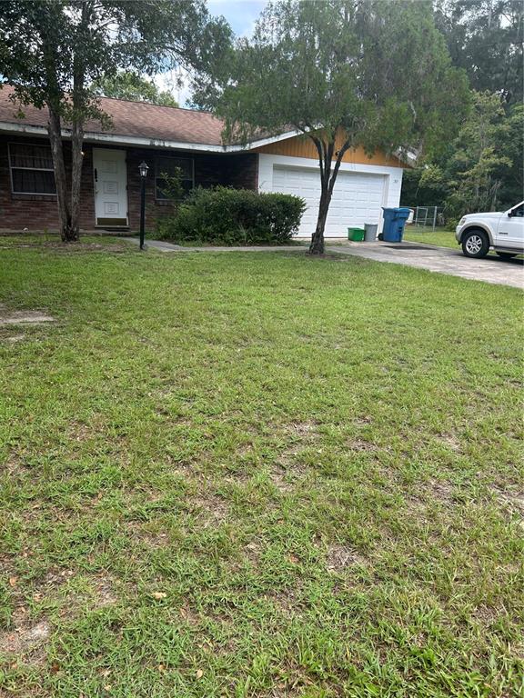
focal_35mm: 26
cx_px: 262
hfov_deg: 53.1
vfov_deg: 67.3
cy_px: 349
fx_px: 525
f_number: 1.5
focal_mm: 5.7
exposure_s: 1/859
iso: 50
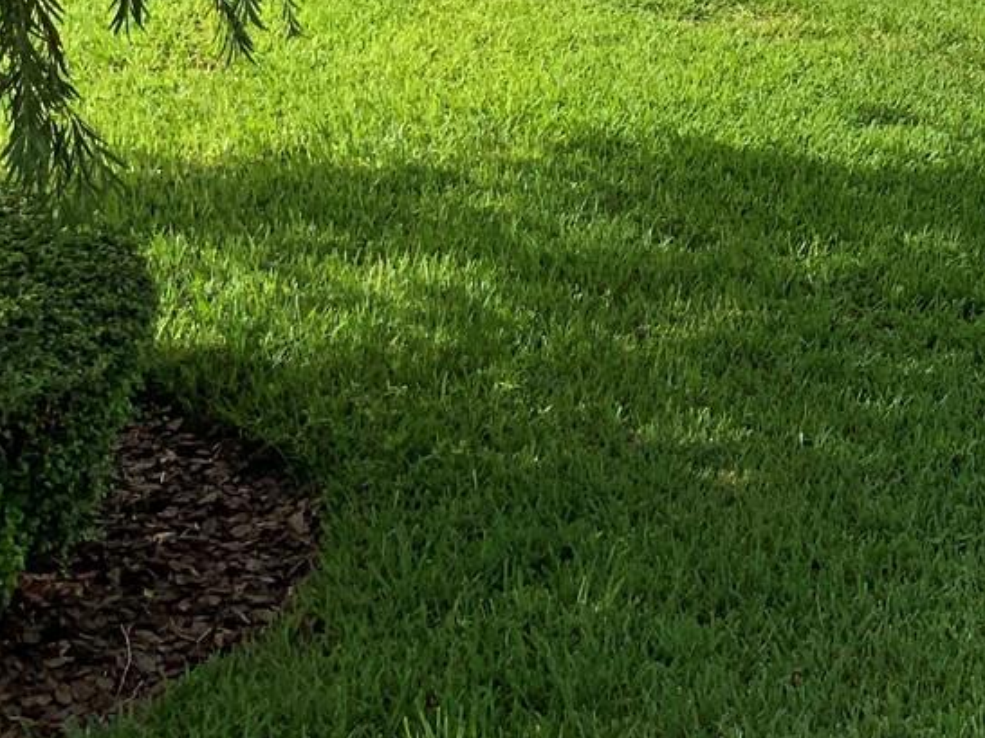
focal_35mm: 85
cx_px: 1234
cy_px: -224
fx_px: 2418
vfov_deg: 16.4
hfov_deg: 21.2
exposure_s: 1/1912
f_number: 1.8
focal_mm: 3
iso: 16
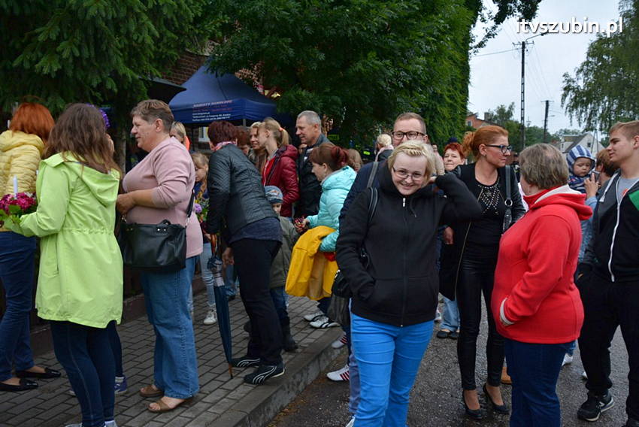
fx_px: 559
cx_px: 320
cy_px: 214
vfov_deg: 41.8
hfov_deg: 59.5
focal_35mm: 32
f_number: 4
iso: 500
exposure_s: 1/60
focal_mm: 21
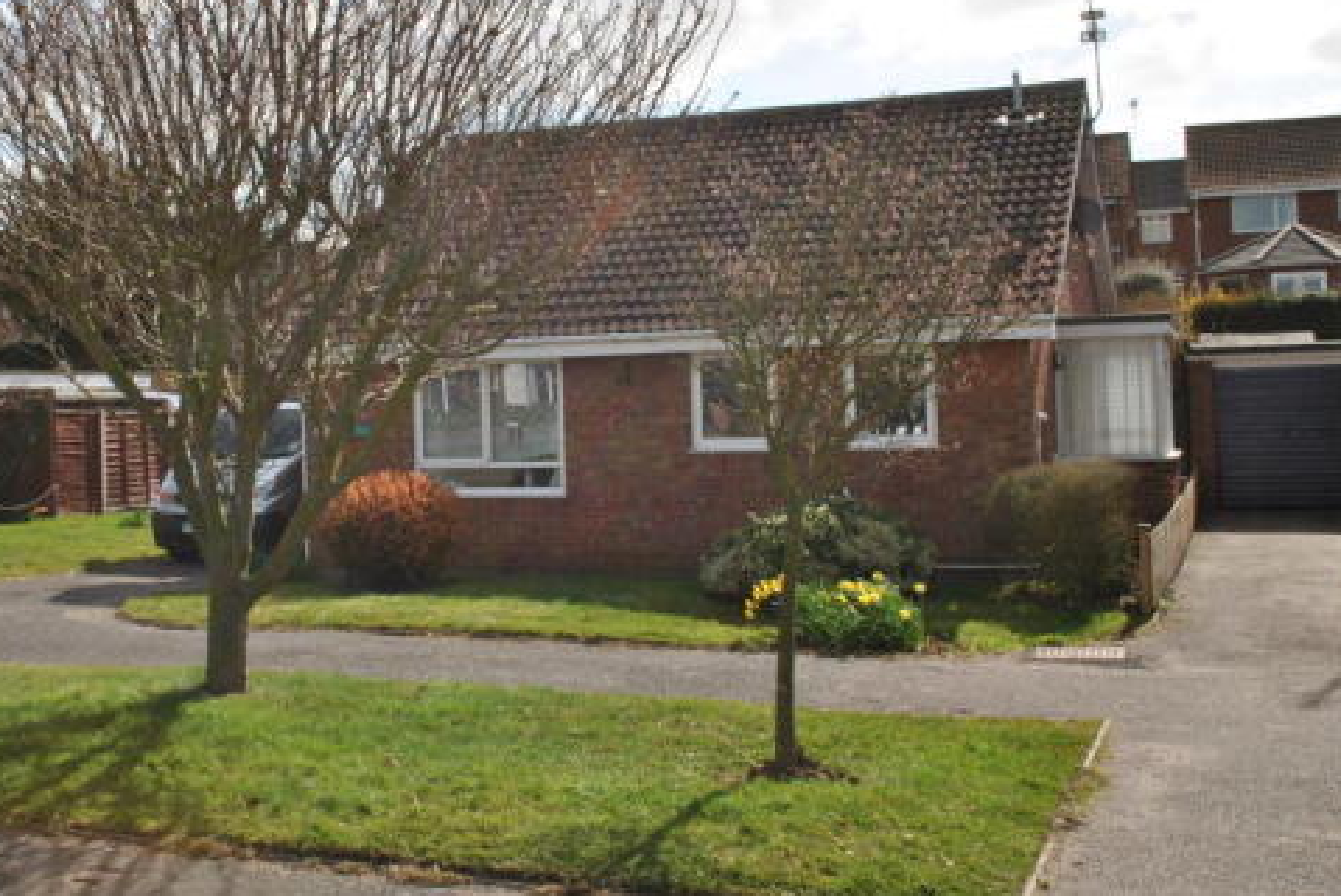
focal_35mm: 45
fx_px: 1677
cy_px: 349
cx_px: 491
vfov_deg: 29.8
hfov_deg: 43.2
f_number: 10
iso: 100
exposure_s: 1/200
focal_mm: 22
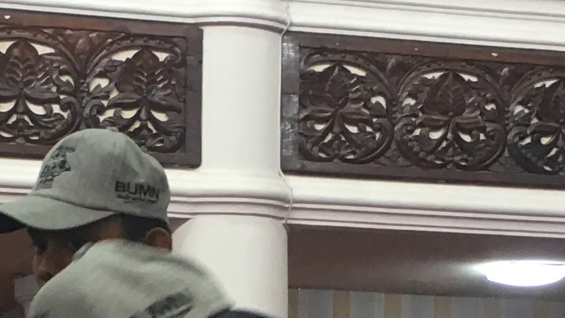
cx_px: 195
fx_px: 2158
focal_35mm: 144
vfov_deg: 8.2
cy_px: 492
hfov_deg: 14.9
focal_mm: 4.15
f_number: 2.2
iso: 100
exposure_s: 1/33
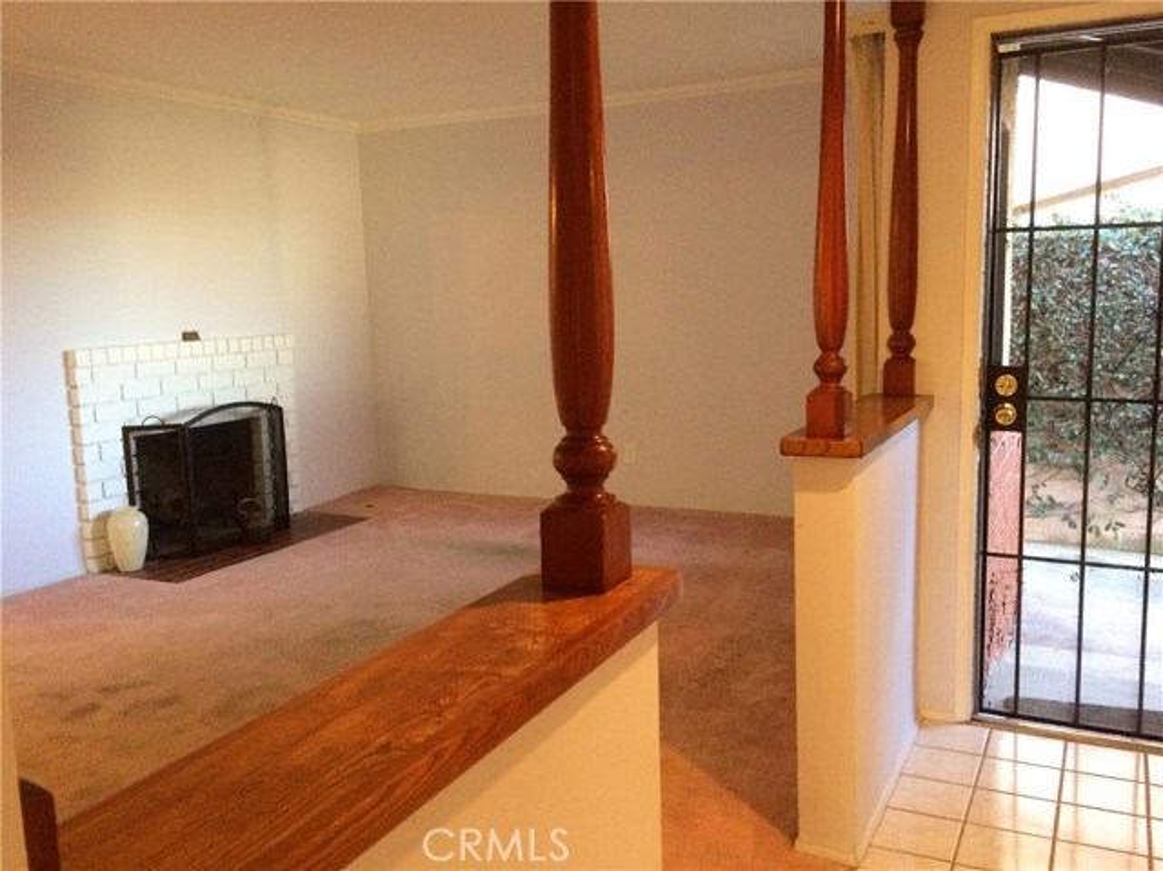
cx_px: 582
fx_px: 974
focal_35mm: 29
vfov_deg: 48.2
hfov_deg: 61.7
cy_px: 436
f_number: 2.2
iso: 250
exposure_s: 1/30
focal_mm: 4.15
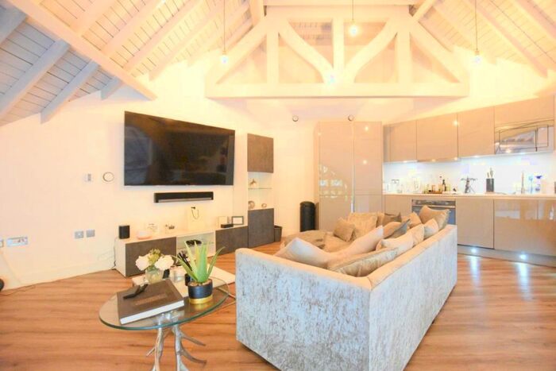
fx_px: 232
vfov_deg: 77.4
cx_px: 278
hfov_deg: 100.4
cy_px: 186
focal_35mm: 15
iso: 6400
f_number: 3.5
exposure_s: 1/125
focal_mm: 10
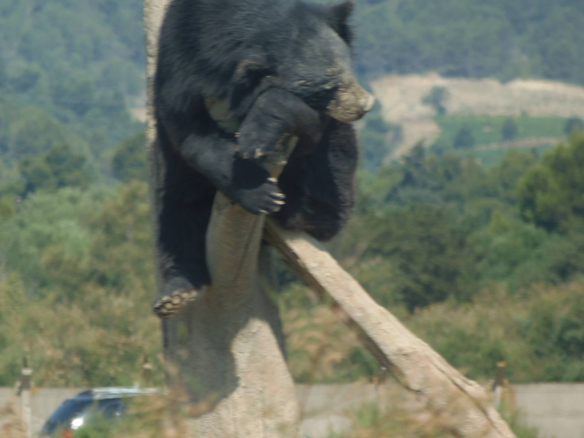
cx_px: 292
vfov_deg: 2.2
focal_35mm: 681
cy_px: 219
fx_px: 11489
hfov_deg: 2.9
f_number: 5.3
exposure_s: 1/320
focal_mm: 126.2
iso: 80
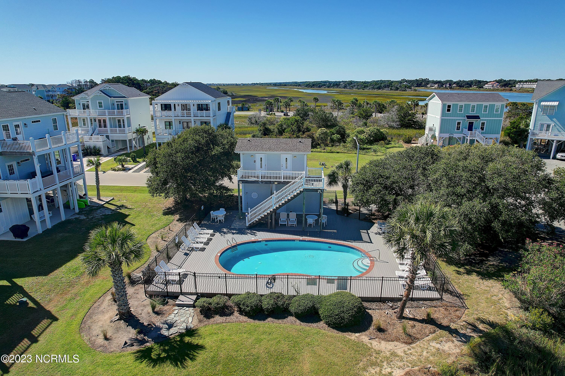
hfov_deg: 78.6
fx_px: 345
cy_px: 188
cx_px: 282
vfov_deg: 57.2
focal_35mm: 22
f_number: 2.8
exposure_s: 1/640
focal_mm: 8.4
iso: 120
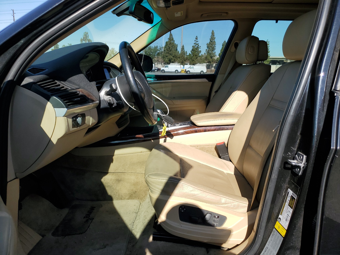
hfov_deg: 67.3
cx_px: 170
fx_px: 255
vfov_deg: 53.1
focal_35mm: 26
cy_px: 128
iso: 50
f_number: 1.5
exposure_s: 1/2000
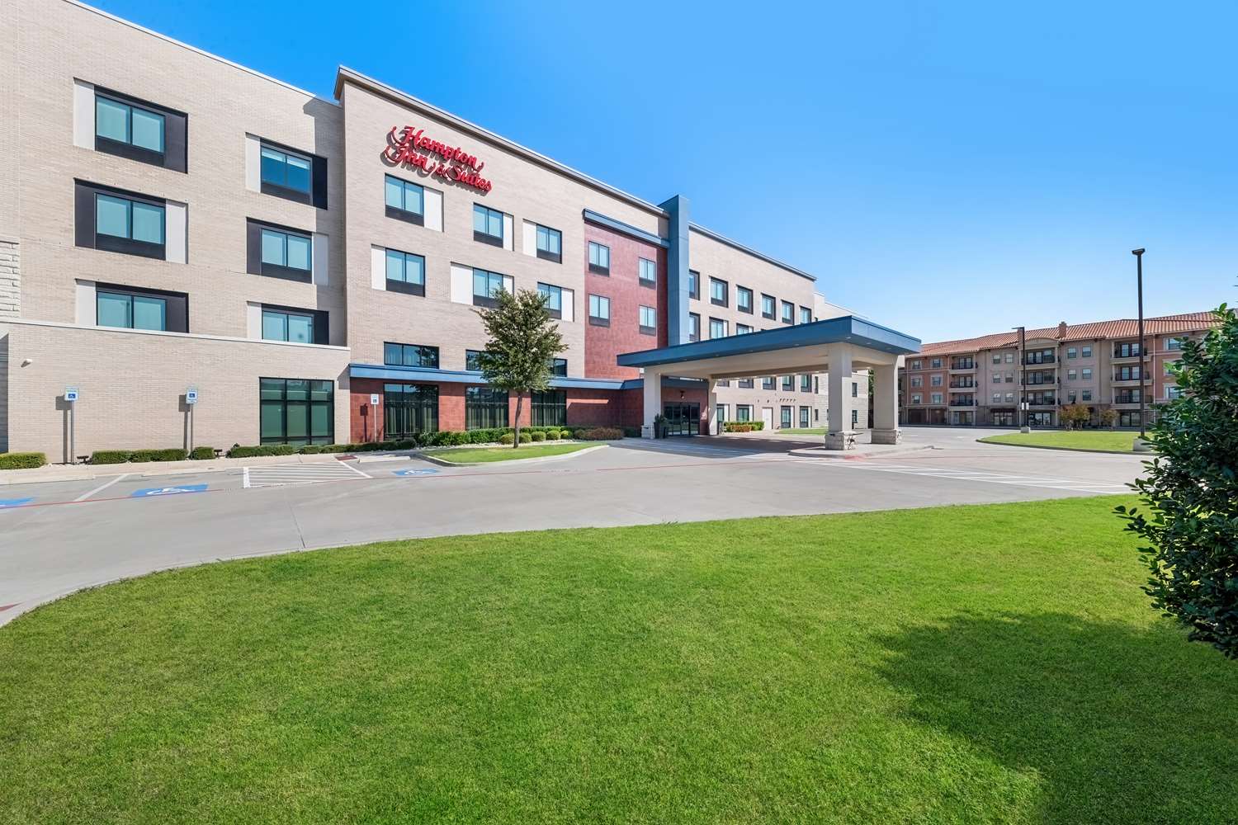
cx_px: 619
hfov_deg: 112.6
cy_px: 412
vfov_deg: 90.0
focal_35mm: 12
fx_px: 413
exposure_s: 1/200
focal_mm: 12
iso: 200
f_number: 8
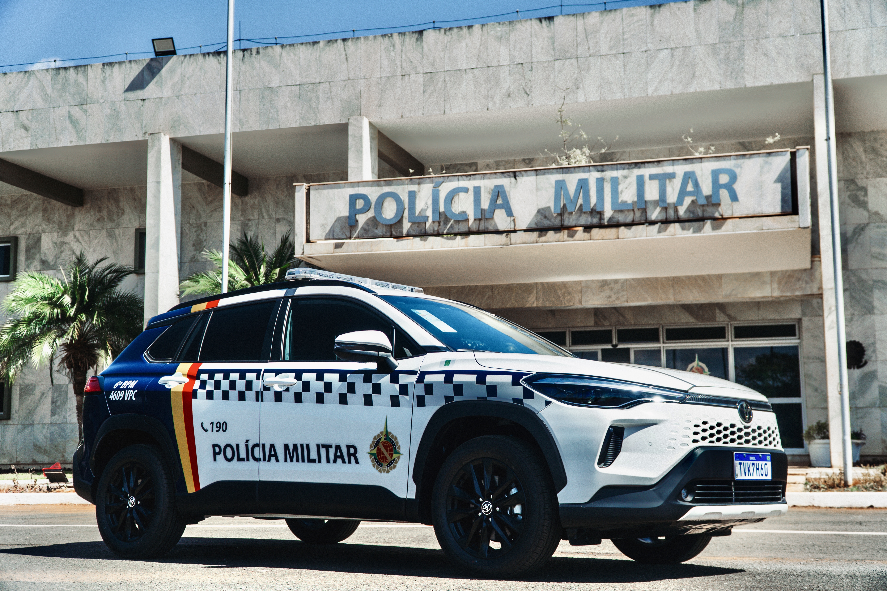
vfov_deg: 28.9
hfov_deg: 42.3
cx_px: 444
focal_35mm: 46
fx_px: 1146
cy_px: 296
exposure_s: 1/400
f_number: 4
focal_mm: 31
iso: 100
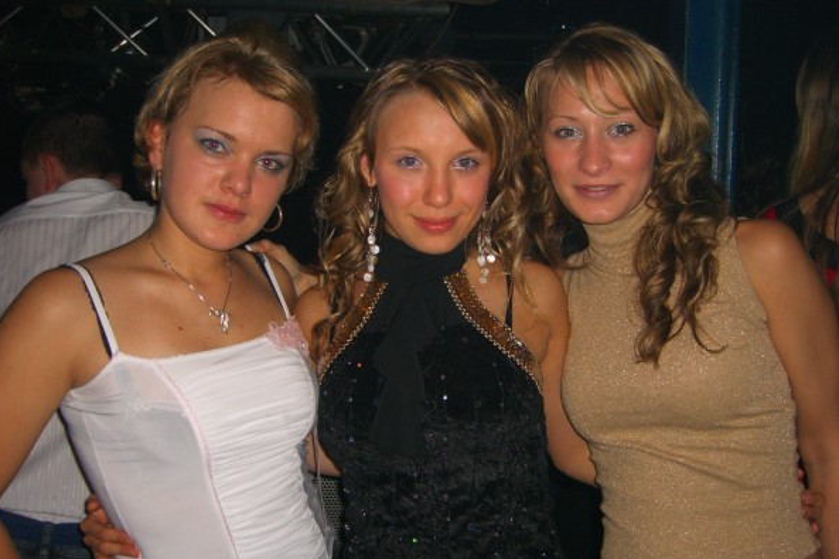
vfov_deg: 33.4
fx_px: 932
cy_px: 307
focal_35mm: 40
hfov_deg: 48.5
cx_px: 419
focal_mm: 7.9
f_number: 2.8
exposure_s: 1/60
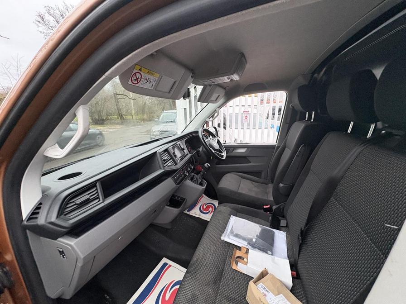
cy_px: 152
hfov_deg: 102.1
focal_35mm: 14
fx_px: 164
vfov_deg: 85.7
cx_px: 203
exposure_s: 1/60
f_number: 2.2
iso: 400
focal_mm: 2.22
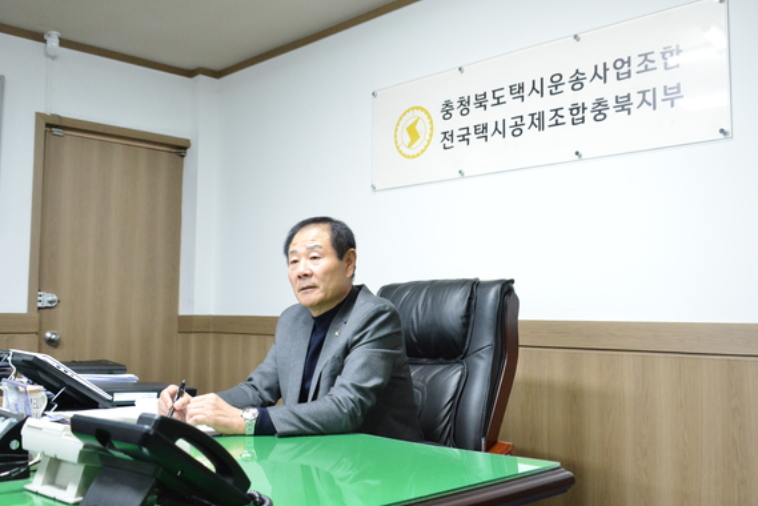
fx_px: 758
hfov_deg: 53.1
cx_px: 389
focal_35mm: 36
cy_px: 260
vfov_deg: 36.9
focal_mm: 32
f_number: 5
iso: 6400
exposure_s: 1/100
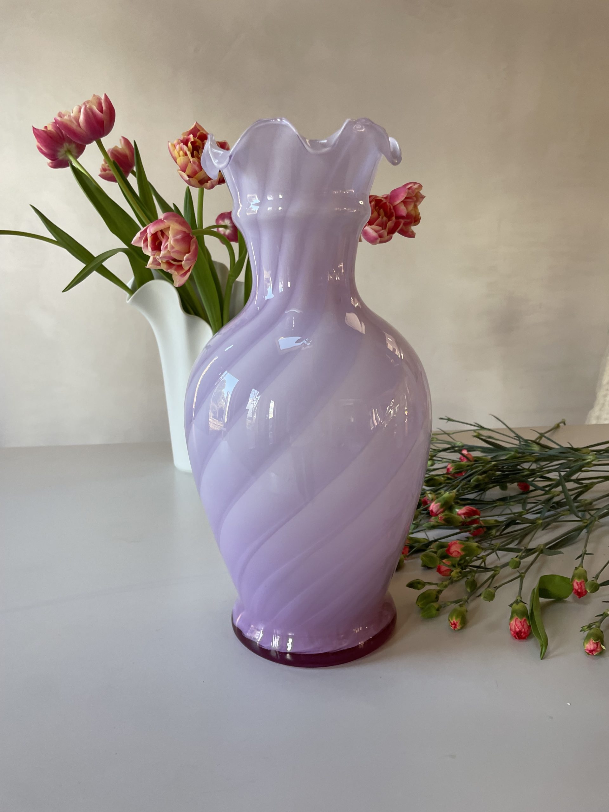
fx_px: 610
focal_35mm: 26
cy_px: 406
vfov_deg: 67.3
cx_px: 304
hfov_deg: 53.1
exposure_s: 1/121
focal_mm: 4.2
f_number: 1.6
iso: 125
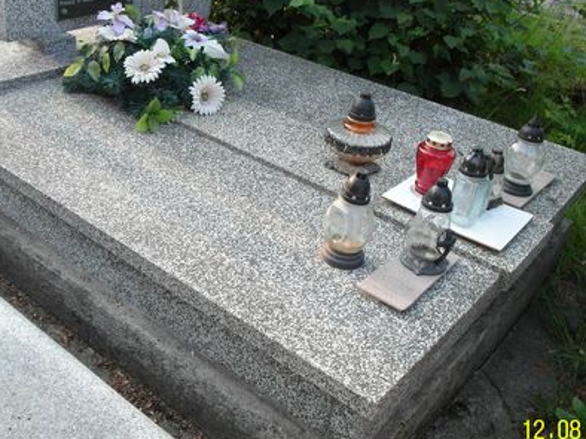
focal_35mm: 39
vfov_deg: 36.4
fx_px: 660
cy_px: 147
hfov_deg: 47.6
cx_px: 232
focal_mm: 5.2
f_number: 3.4
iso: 100
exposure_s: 1/90
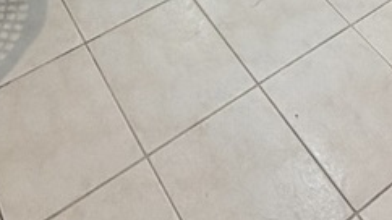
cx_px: 146
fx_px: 707
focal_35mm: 68
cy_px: -459
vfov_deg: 10.8
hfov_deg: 30.9
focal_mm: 2.22
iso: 320
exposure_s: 1/60
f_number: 2.2
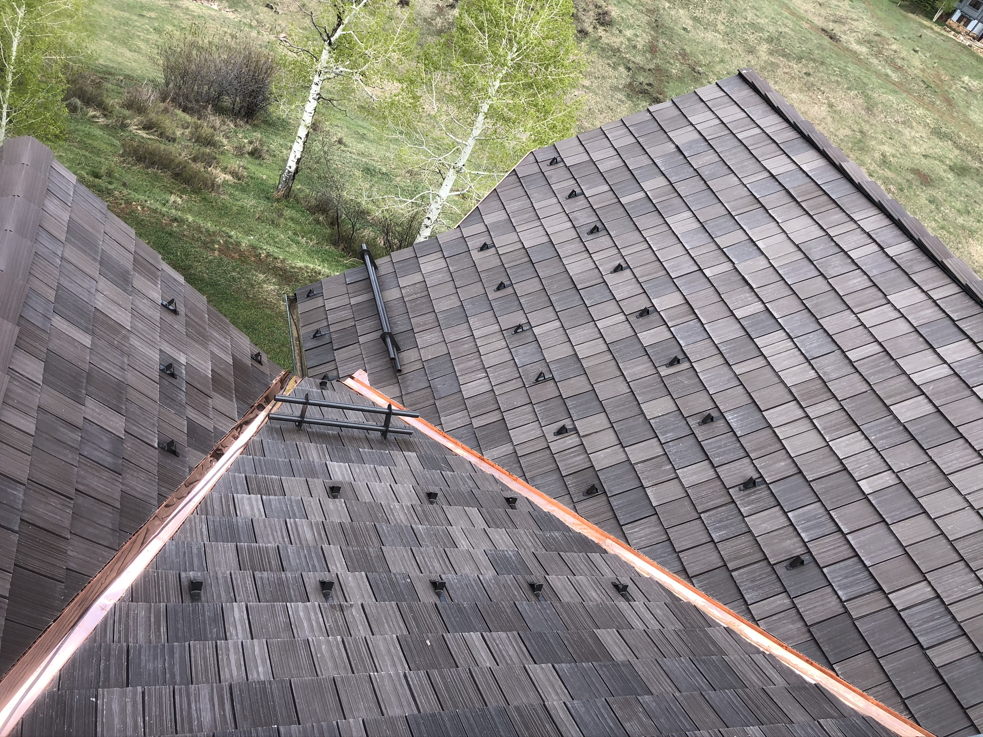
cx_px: 492
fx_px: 795
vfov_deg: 49.7
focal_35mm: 28
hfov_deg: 63.4
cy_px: 368
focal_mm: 4
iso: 20
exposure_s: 1/467
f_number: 1.8
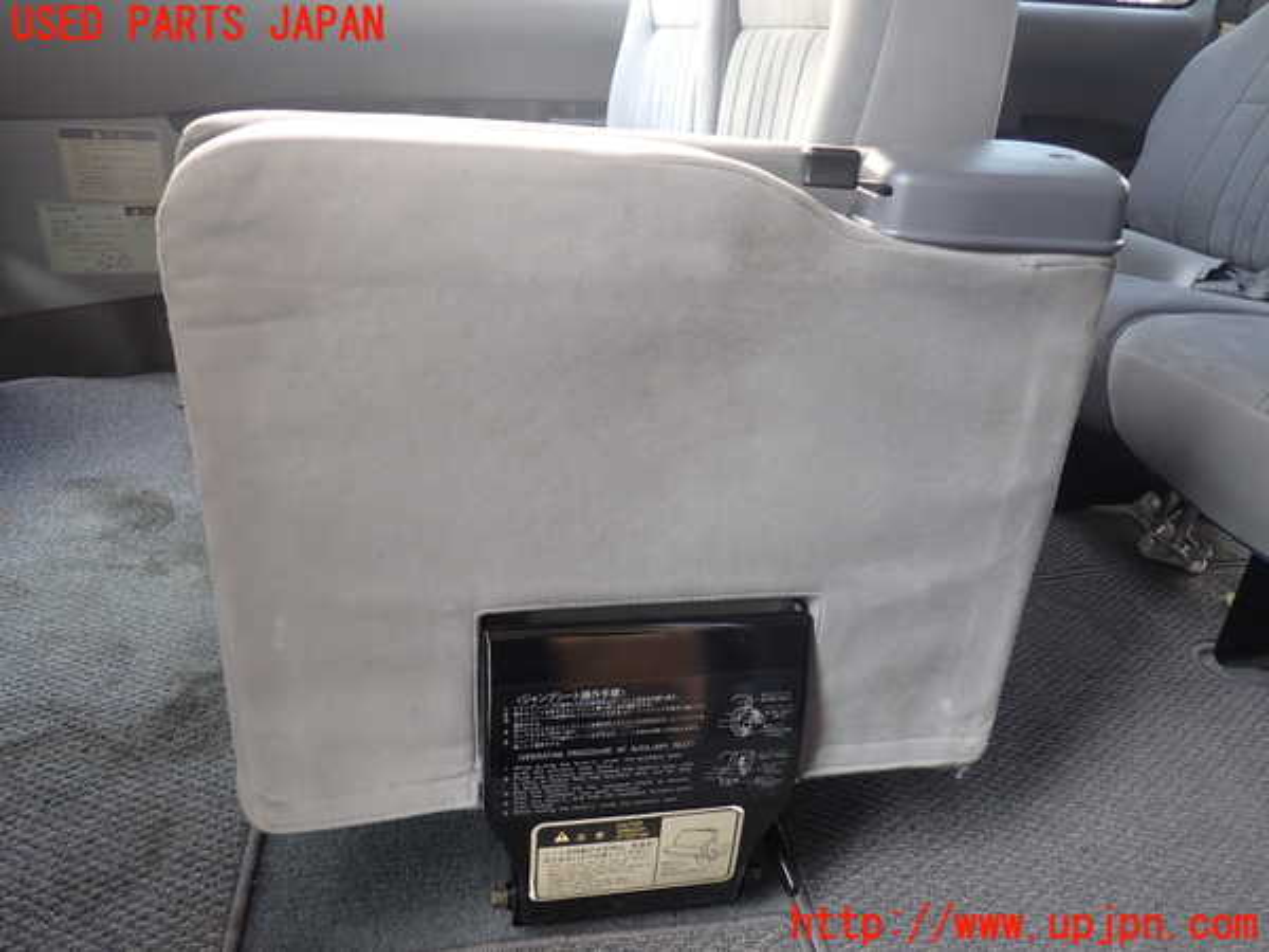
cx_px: 634
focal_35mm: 25
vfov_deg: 54.9
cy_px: 476
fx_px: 916
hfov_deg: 69.4
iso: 100
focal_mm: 4.5
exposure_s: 1/60
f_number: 2
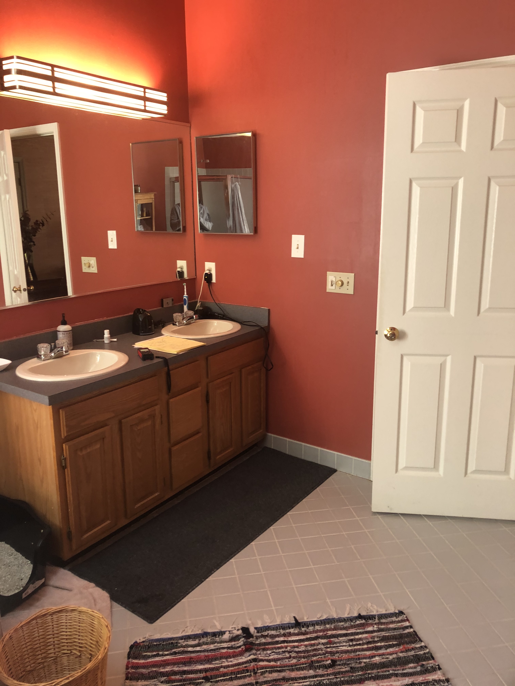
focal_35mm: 28
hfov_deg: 49.7
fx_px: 555
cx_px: 258
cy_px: 343
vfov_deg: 63.4
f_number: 1.8
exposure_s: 1/20
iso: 40
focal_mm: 3.99
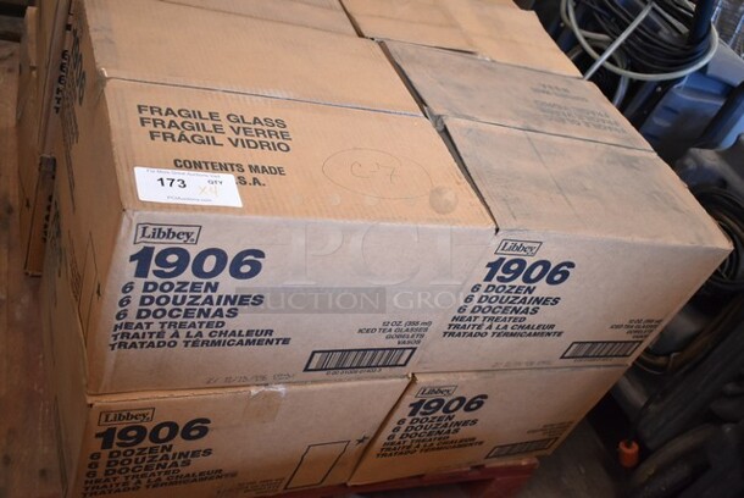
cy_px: 249
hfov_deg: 51.2
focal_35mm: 38
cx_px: 372
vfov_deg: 35.6
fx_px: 776
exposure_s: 1/125
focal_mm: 25
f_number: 4
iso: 1400
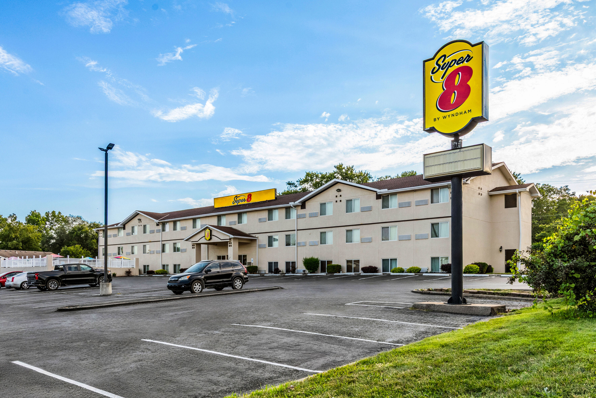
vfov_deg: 59.5
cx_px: 298
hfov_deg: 81.2
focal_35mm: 21
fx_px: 348
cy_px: 199
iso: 400
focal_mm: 21
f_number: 9
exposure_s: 1/250
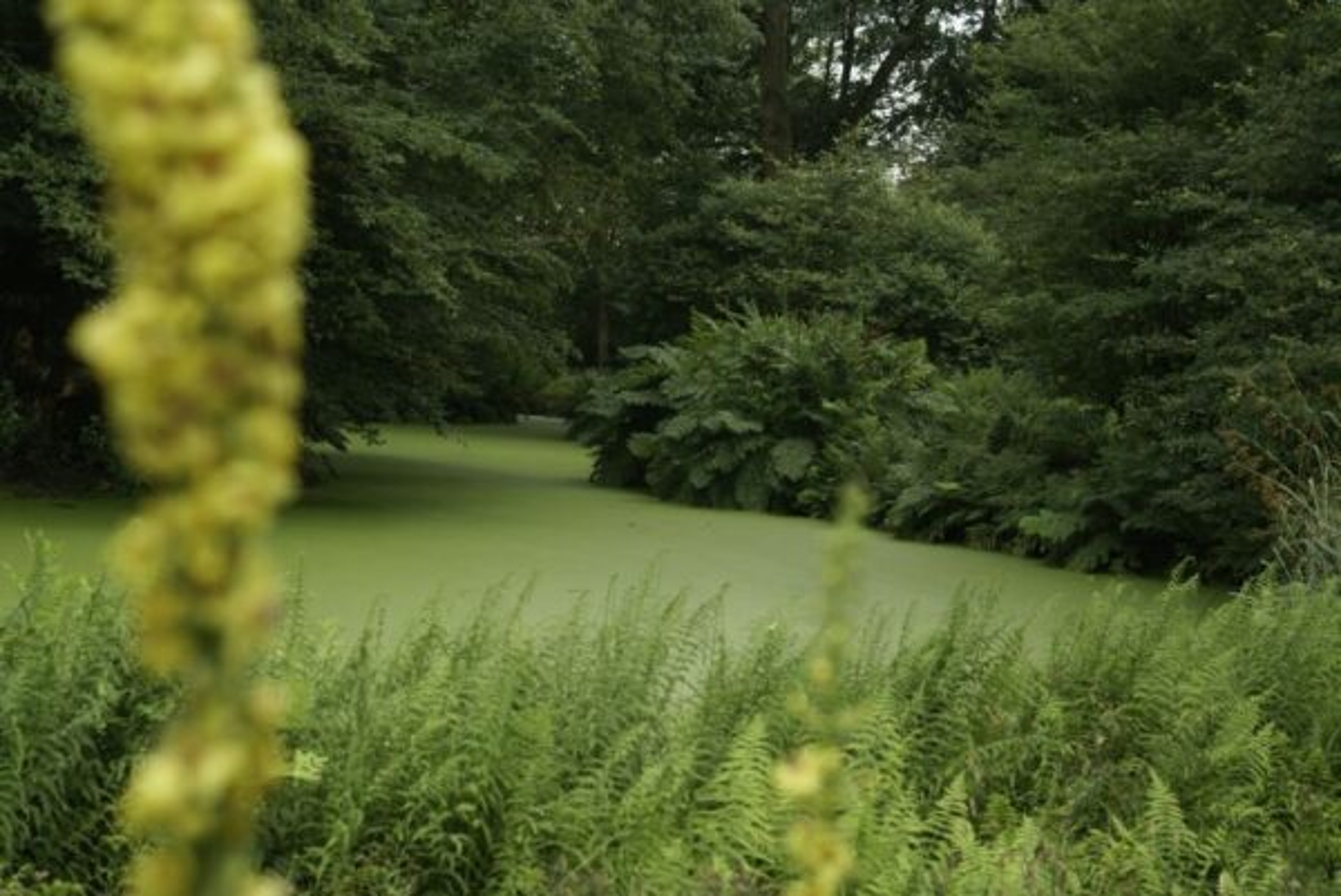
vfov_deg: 18.2
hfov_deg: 27.0
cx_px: 670
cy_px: 448
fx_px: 2796
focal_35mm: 75
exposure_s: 1/80
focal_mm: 50
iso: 100
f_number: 5.6
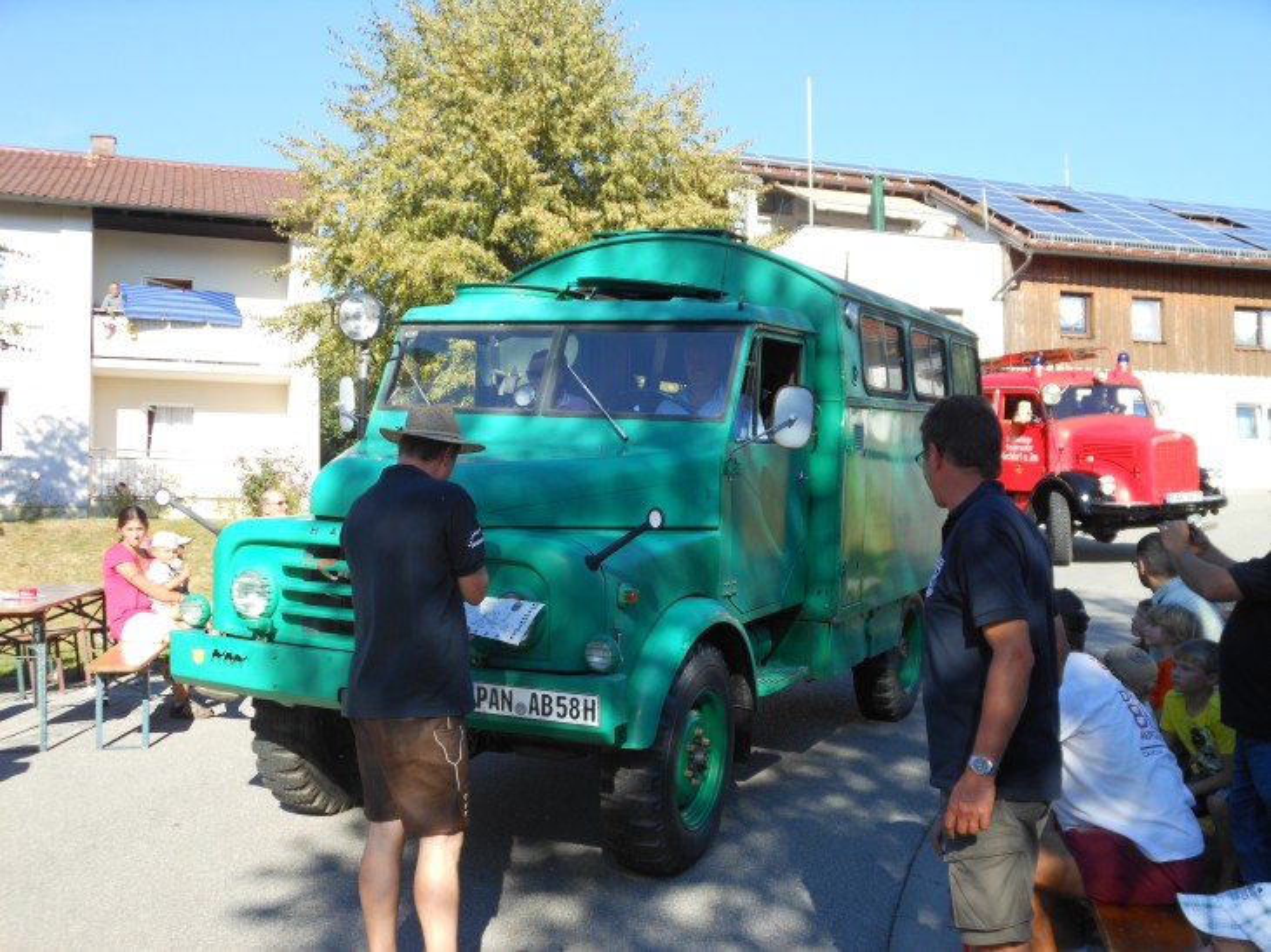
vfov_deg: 37.7
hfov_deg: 49.0
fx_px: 1395
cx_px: 636
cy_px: 476
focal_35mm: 38
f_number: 3.6
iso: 80
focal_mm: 6.8
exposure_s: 1/320
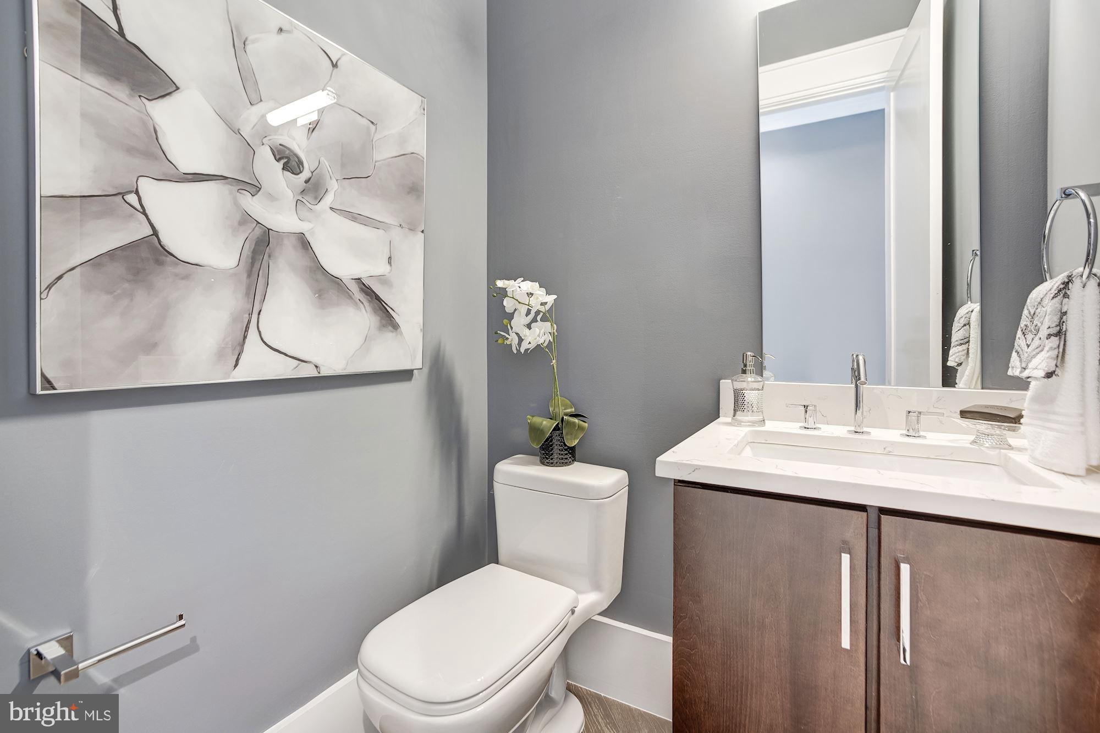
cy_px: 366
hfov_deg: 100.4
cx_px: 550
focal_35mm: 15
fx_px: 458
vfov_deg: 77.3
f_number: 8
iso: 200
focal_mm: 15
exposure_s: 1
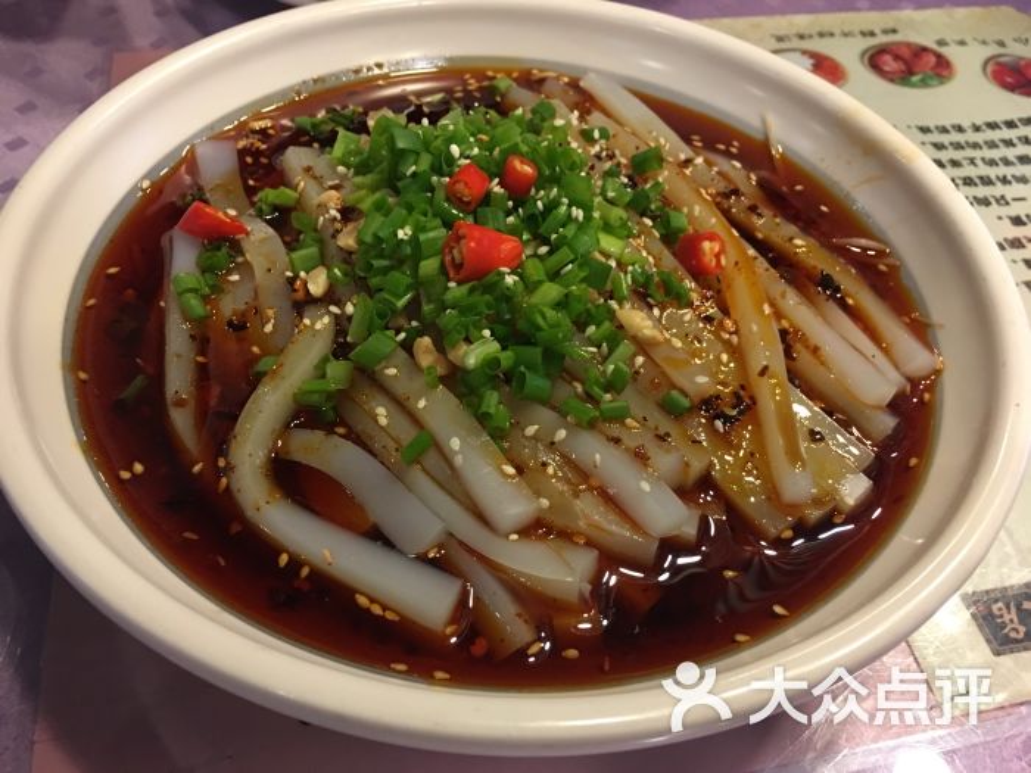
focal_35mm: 29
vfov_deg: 48.2
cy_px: 386
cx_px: 516
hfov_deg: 61.7
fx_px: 864
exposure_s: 1/8
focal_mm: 4.15
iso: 100
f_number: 2.2
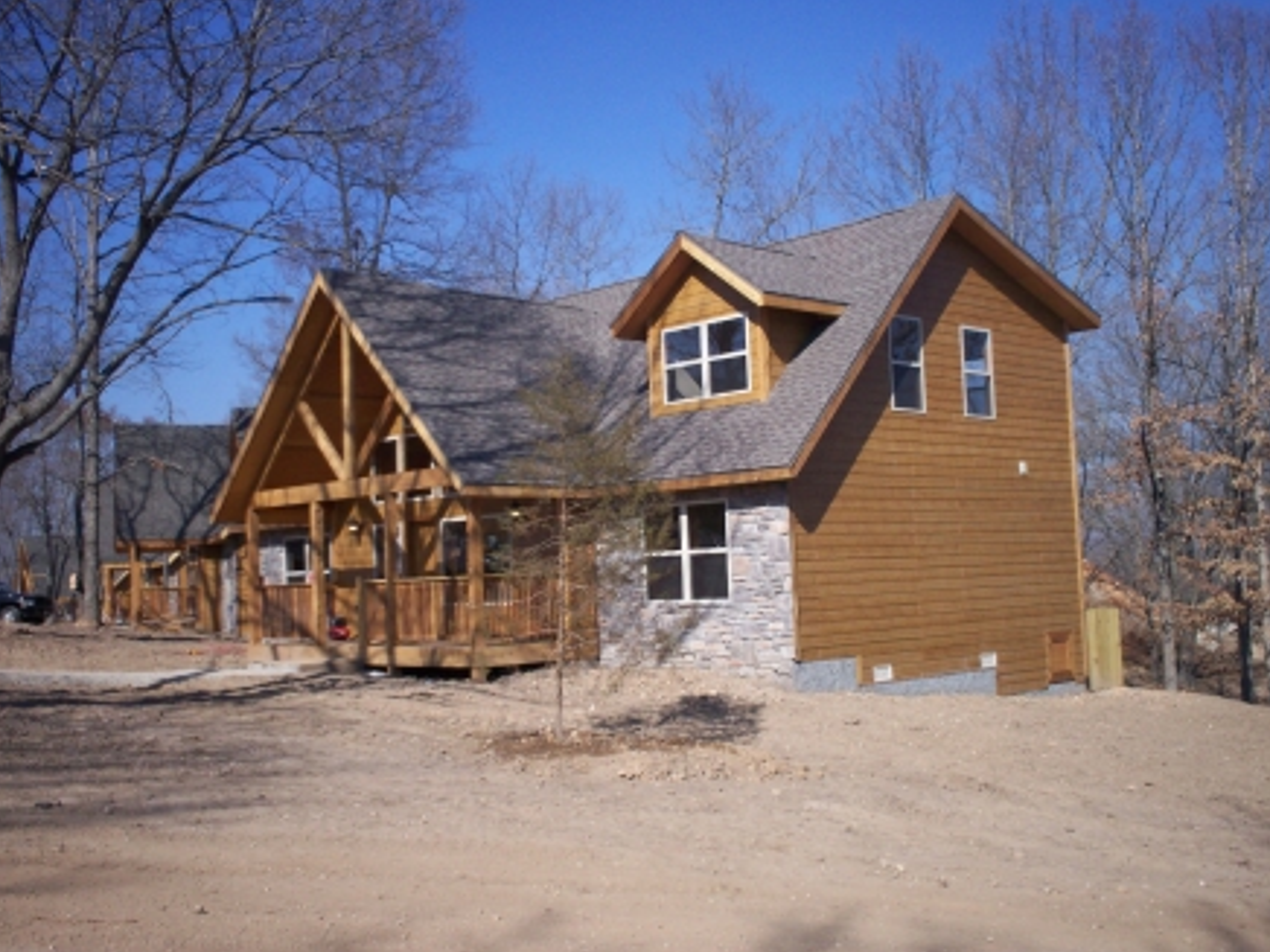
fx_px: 1394
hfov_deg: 49.0
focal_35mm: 38
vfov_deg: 37.7
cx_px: 652
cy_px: 464
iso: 100
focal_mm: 6
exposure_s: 1/668
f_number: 4.5
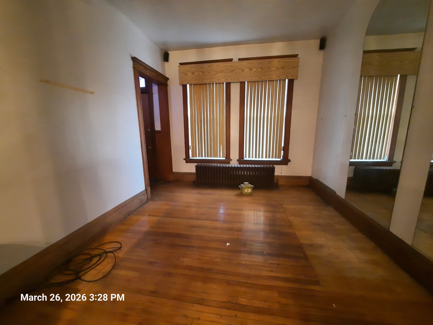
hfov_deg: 106.2
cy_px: 162
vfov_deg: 89.9
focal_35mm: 13
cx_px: 216
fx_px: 163
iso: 800
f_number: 2.2
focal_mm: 1.74
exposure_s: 1/15
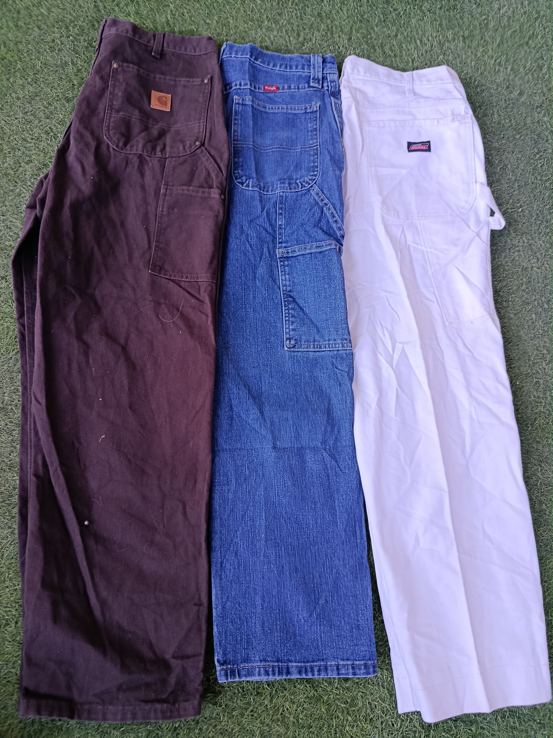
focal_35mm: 24
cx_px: 276
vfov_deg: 71.6
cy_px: 369
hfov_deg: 56.8
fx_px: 511
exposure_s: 1/120
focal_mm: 5.24
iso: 222
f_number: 1.7
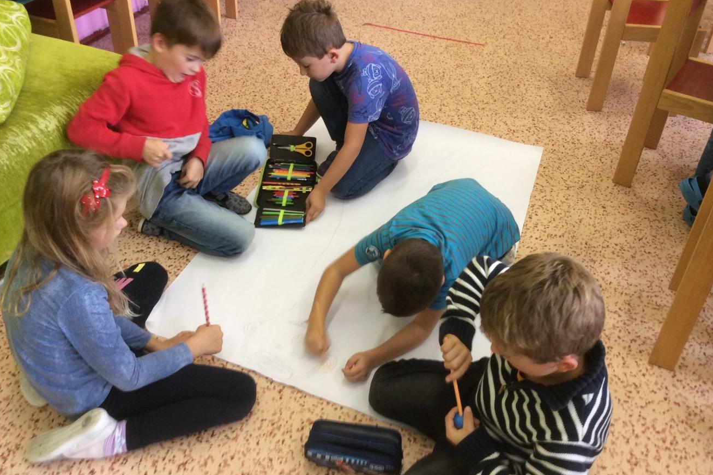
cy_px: 227
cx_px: 356
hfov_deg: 55.8
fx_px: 673
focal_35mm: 34
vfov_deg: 38.9
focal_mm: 3.3
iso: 80
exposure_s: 1/25
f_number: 2.4
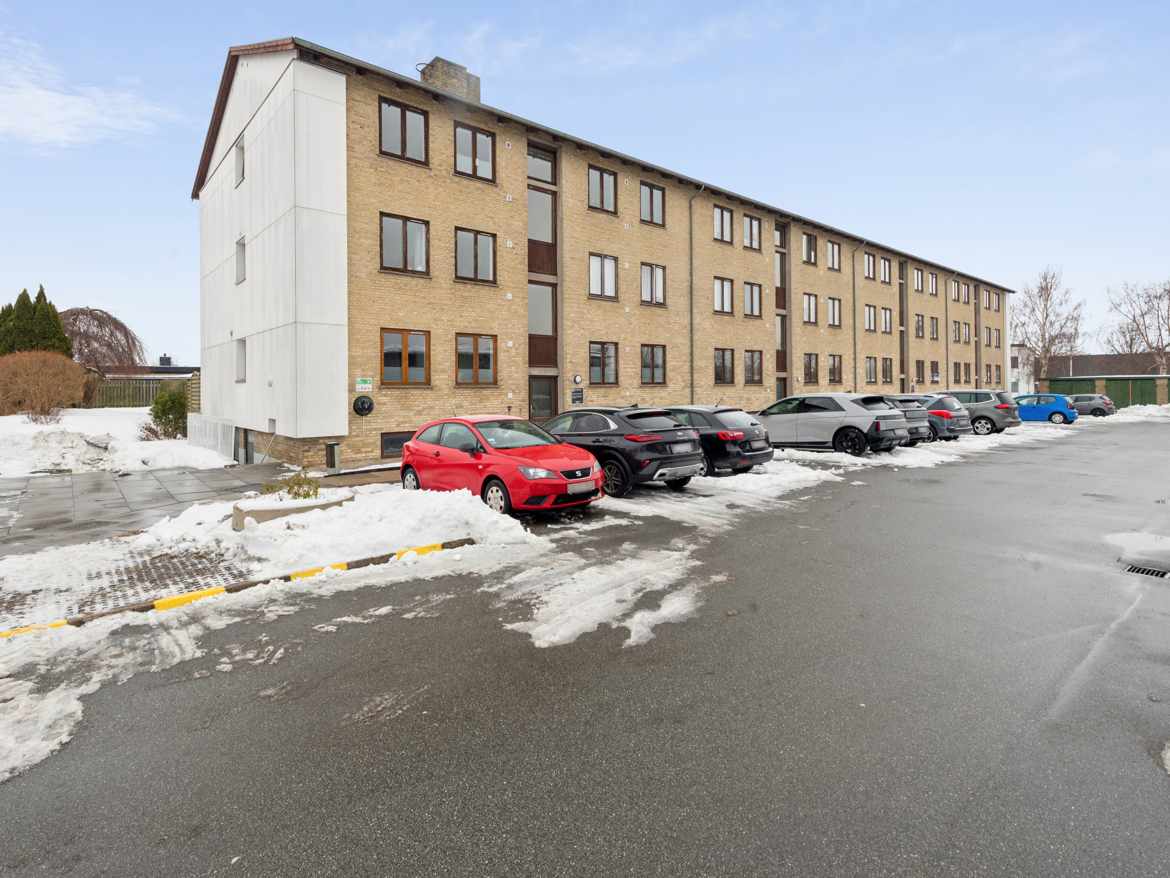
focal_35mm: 17
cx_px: 561
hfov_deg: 91.0
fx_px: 575
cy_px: 401
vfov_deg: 74.6
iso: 200
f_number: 10
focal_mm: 14
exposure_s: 1/15
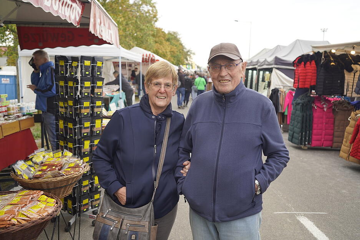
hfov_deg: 60.3
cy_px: 120
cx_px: 180
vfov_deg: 42.3
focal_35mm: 31
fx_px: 310
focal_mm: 31
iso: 250
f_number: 4
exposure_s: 1/160
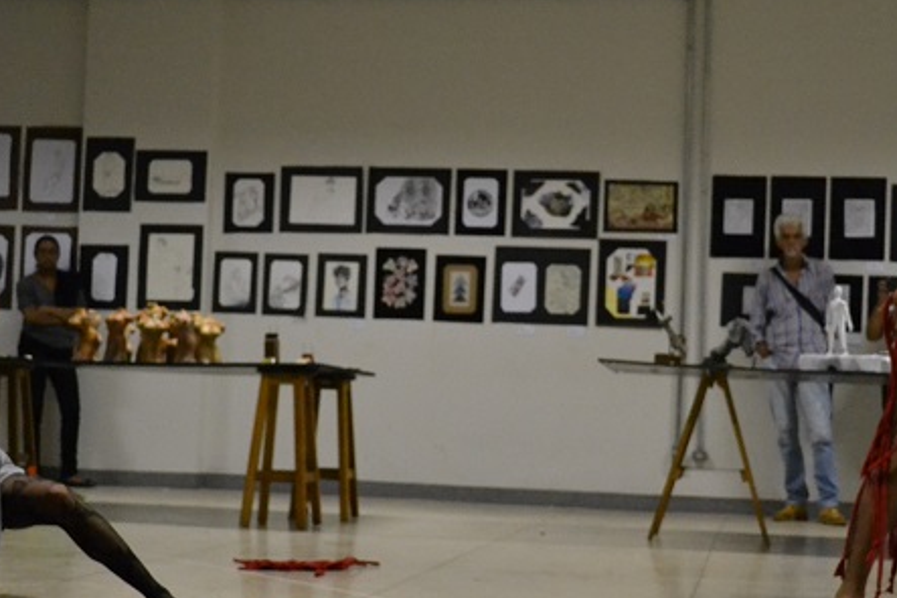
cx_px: 502
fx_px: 1619
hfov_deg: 30.9
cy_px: 360
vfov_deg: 20.9
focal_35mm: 65
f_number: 4
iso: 3200
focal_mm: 24
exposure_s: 1/125
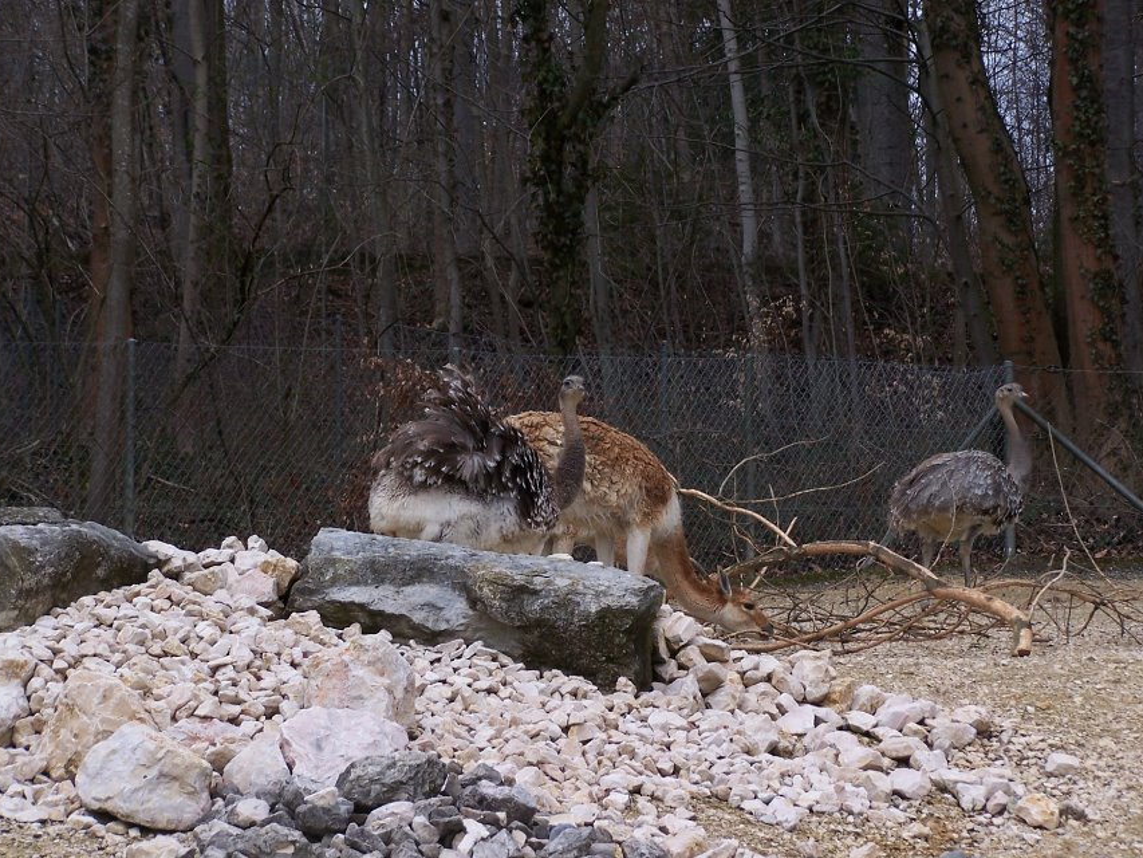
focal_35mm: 150
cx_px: 634
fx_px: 4954
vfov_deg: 9.9
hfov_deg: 13.2
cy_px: 481
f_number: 3.2
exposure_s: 1/800
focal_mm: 21.2
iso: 80
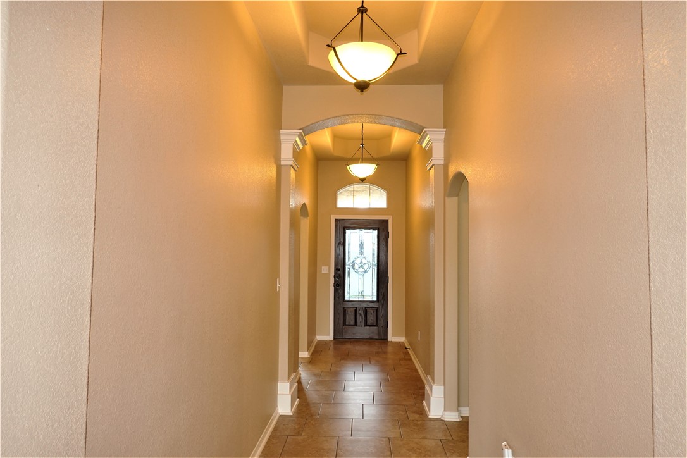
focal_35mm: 24
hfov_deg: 73.7
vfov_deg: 53.1
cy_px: 229
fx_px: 458
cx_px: 344
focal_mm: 9
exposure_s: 1/30
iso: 320
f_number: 2.8
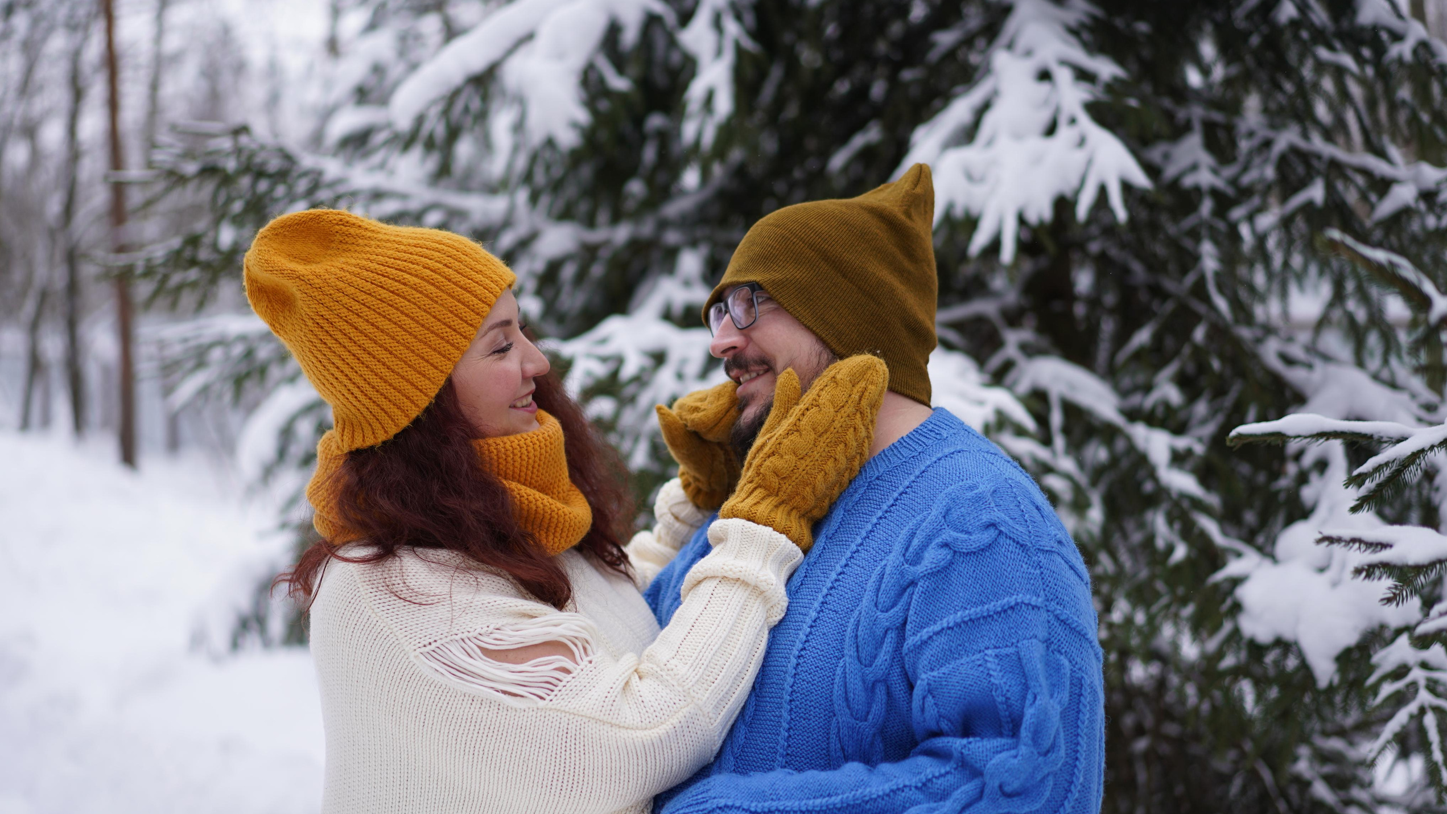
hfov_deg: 36.0
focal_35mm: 58
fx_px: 2225
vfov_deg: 20.7
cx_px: 723
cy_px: 483
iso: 100
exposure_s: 1/640
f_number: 1.8
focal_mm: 55
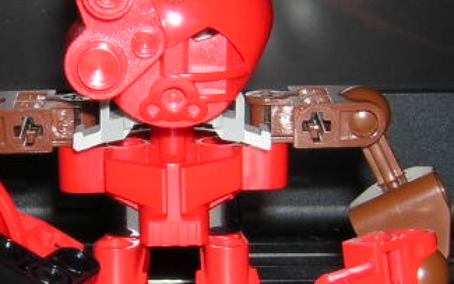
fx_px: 1806
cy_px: 175
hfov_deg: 14.3
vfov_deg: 9.0
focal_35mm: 146
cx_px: 196
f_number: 7.2
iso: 100
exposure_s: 1/60.1
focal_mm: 9.1
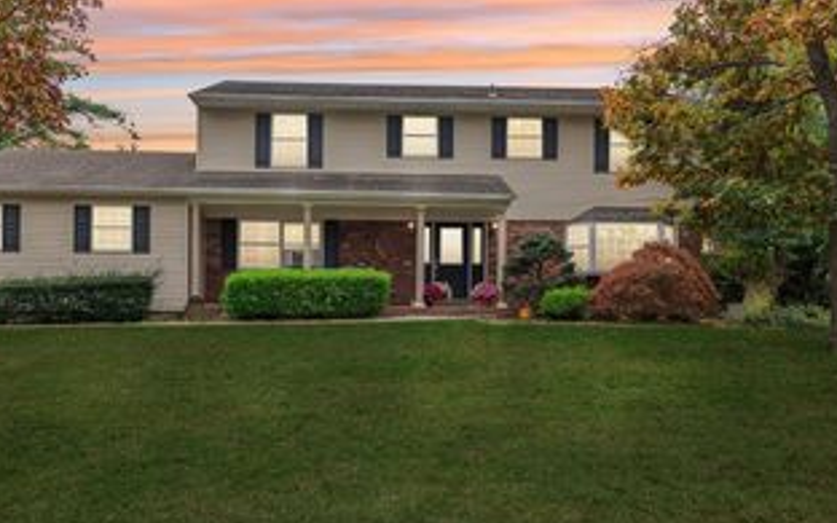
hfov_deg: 61.1
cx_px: 384
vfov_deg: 40.5
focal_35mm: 31
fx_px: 707
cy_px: 294
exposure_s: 1/400
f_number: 9
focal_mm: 19
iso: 640
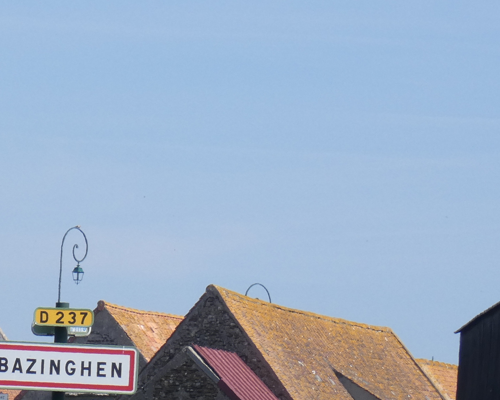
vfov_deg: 4.2
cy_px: 472
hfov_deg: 5.2
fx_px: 5460
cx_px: -3
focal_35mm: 369
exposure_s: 1/320
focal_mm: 24.2
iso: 80
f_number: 5.3
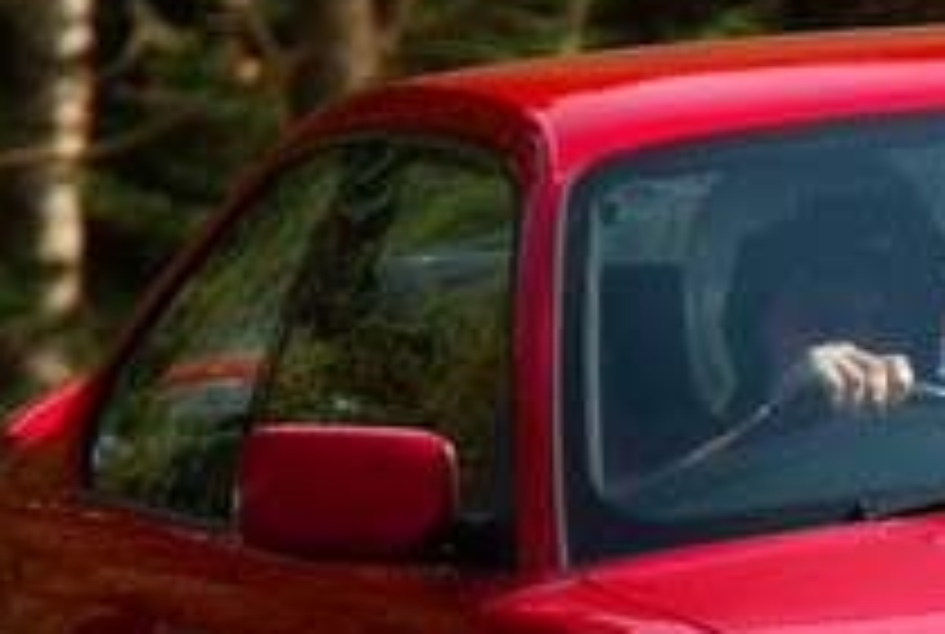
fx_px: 38459
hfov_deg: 1.4
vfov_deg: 0.9
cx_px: 1503
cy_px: 472
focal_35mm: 1462
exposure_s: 1/400
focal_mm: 200
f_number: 3.2
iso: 200
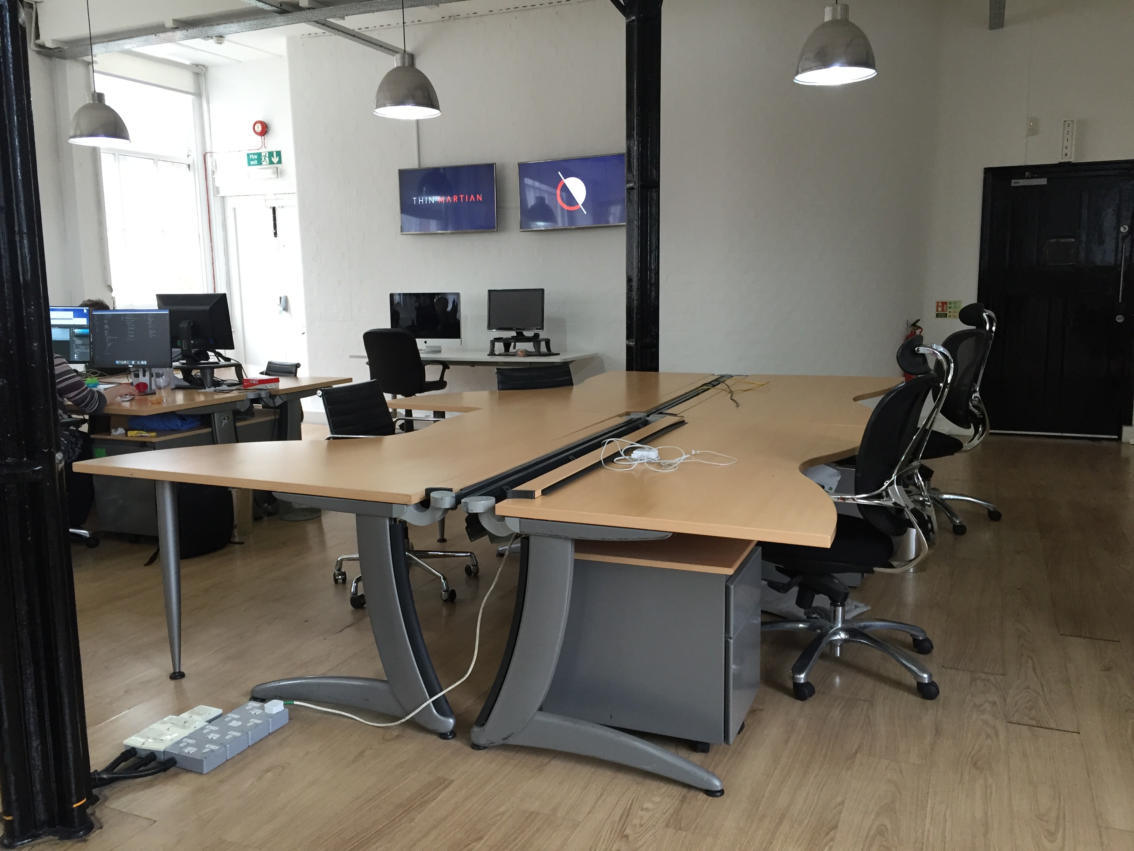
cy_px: 426
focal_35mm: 29
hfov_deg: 61.7
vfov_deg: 48.2
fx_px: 950
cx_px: 567
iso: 64
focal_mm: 4.15
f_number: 2.2
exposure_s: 1/33
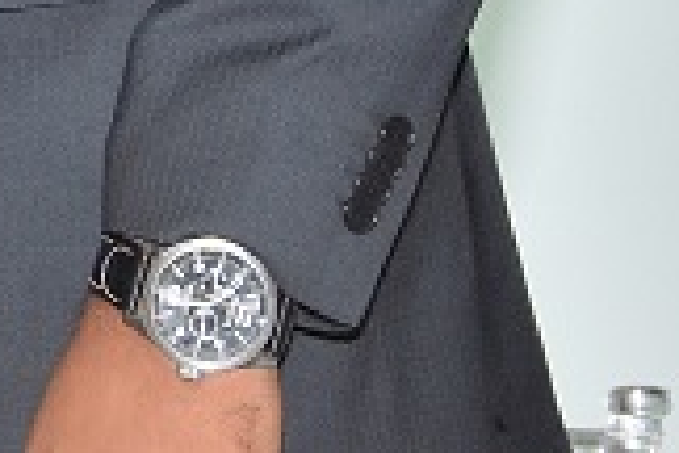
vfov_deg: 2.3
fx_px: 10976
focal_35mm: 582
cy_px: -675
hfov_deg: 3.5
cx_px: -993
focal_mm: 56
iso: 1250
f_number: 8
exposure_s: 1/125
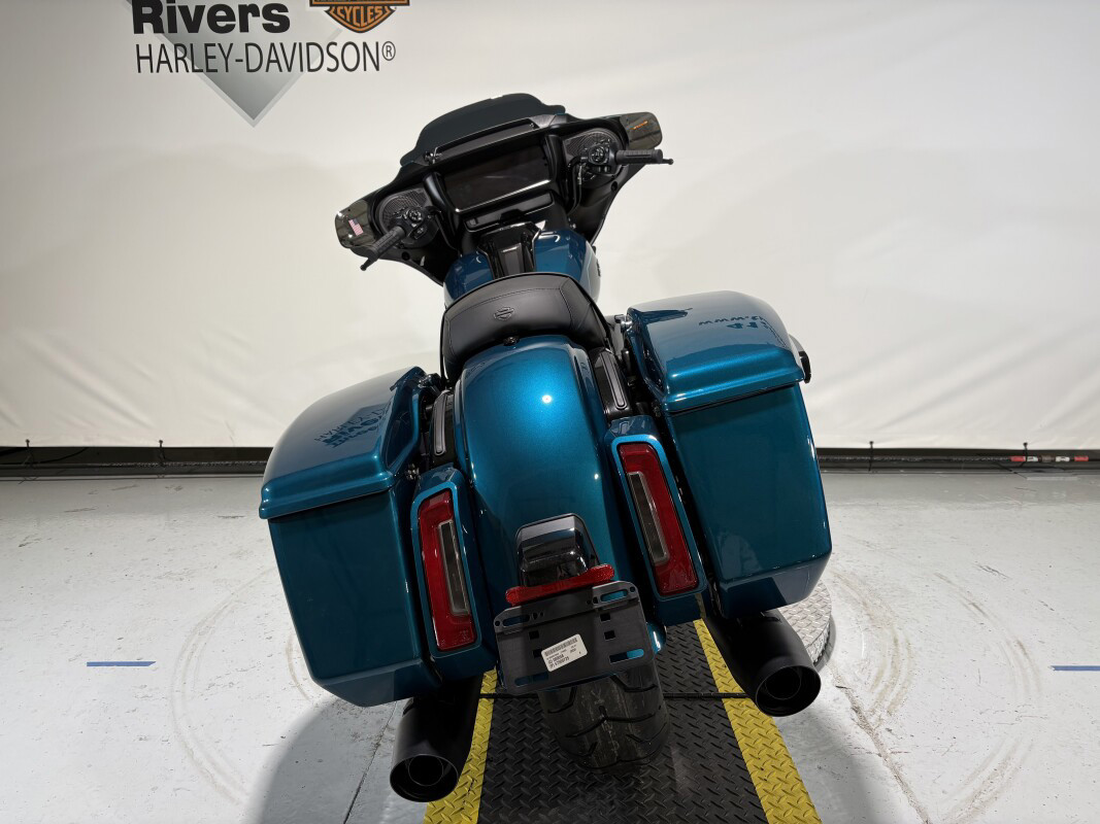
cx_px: 550
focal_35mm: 26
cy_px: 412
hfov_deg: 67.3
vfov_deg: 53.1
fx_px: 826
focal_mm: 5.96
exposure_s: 1/120
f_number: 1.6
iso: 40
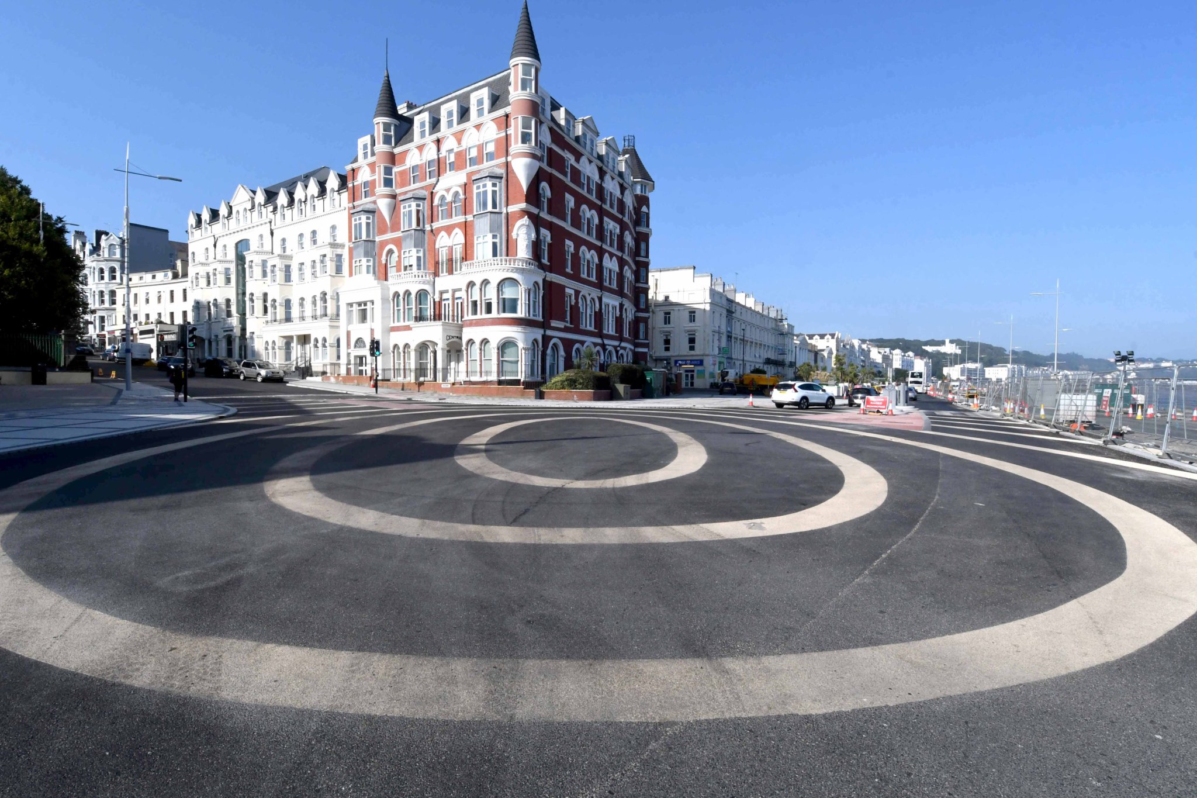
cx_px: 598
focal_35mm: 18
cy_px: 399
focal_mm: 12
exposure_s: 1/800
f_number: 14
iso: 800
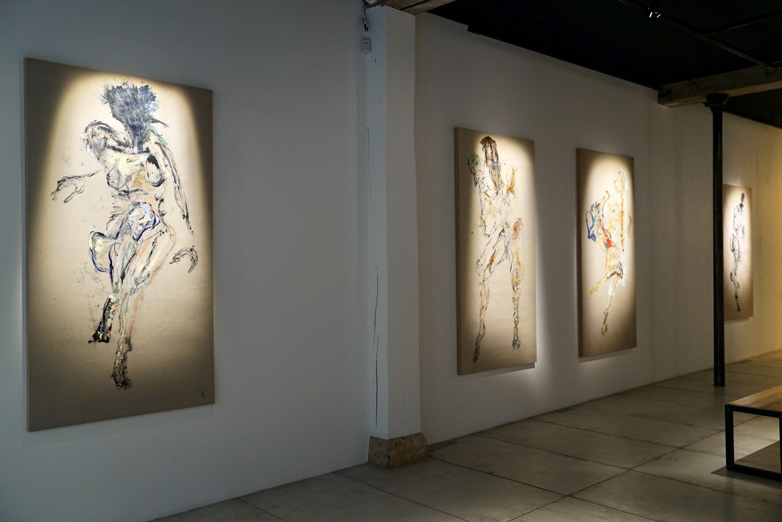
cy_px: 261
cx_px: 391
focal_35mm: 32
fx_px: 695
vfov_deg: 41.2
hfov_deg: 58.7
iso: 250
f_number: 2.8
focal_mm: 32
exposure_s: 1/50
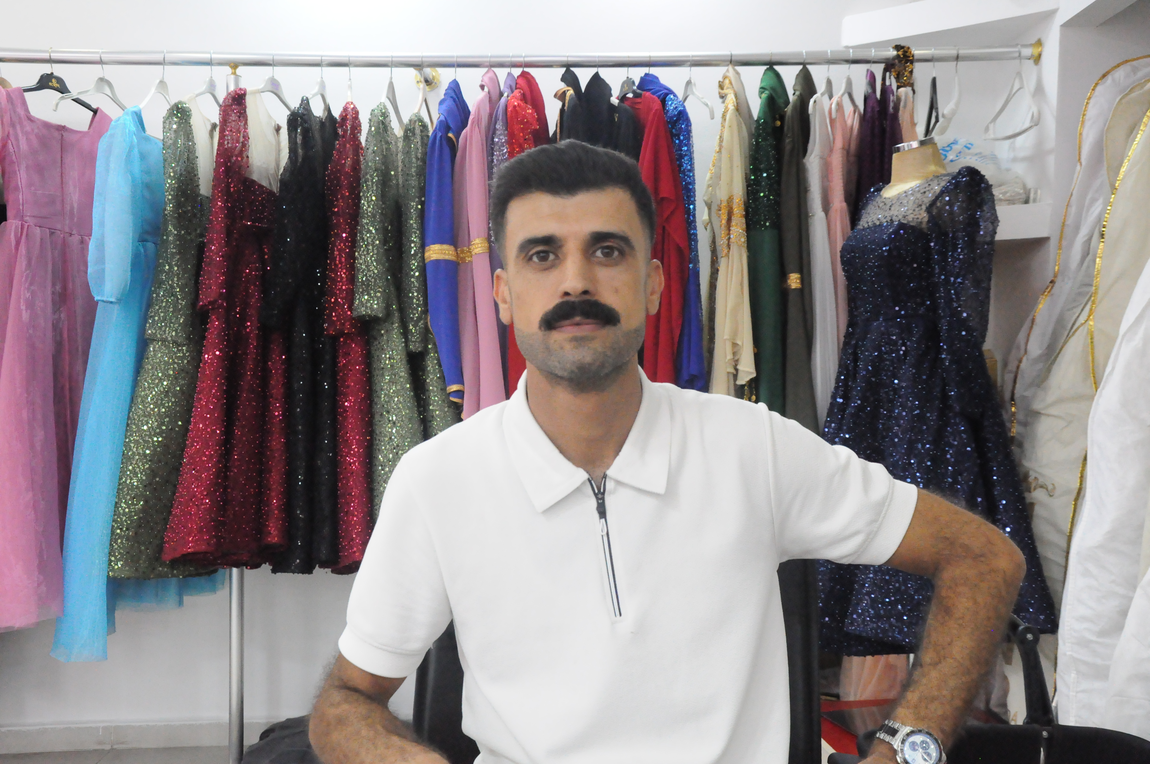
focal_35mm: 39
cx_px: 575
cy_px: 382
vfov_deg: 34.1
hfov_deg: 49.6
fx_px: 1244
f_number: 8
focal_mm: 26
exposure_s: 1/250
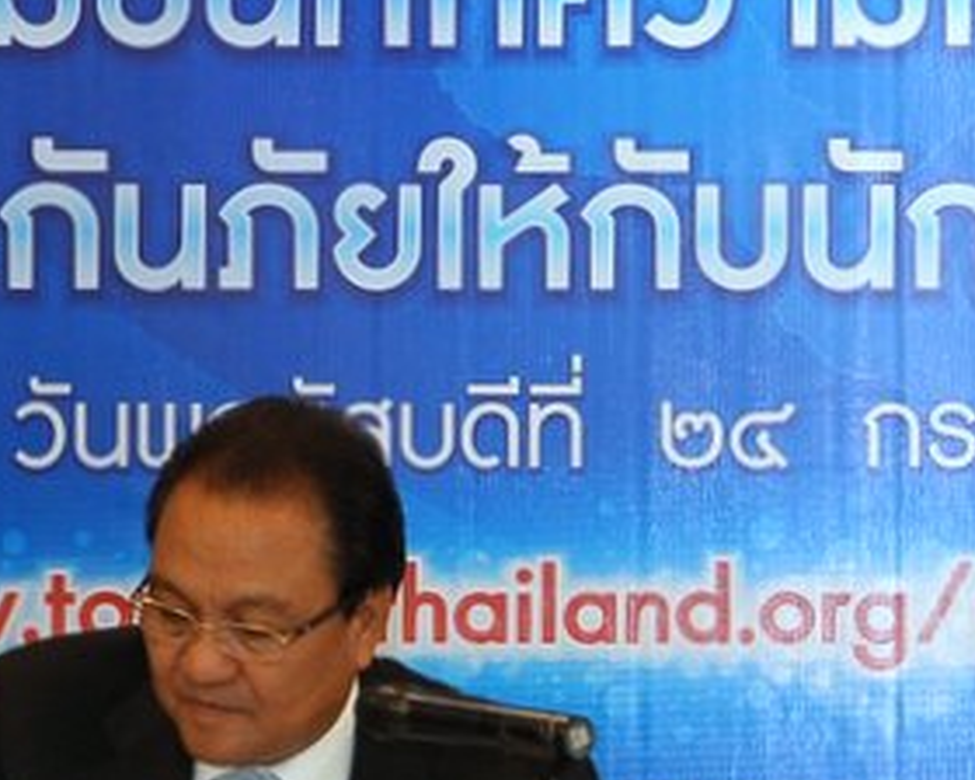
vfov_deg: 5.5
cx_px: 839
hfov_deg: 6.8
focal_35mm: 282
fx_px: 8137
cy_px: 609
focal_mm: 70
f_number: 3.2
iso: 640
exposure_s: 1/125
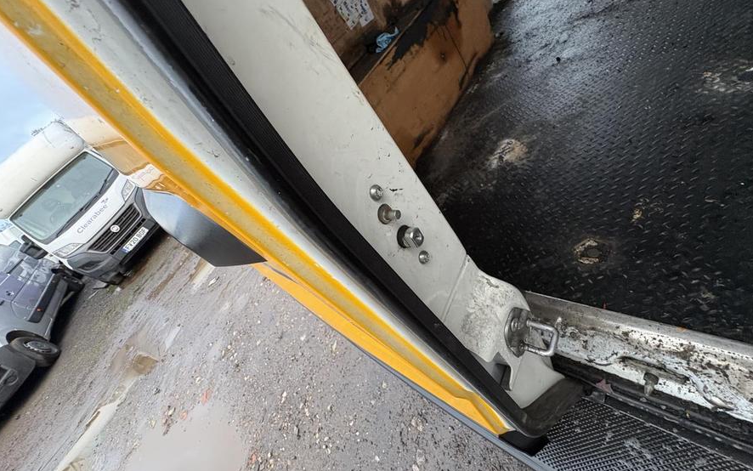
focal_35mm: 15
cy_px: 230
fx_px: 308
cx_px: 377
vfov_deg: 74.8
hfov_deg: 101.5
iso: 320
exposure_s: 1/60
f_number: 2.2
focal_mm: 2.22
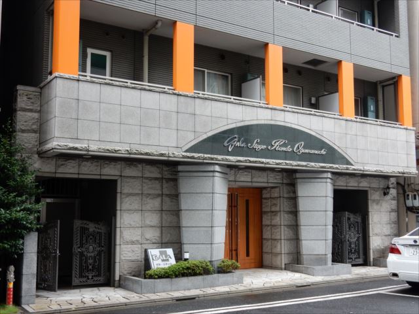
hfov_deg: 43.9
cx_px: 210
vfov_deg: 33.6
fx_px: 520
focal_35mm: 43
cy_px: 157
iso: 125
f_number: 4.2
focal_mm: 7.6
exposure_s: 1/60
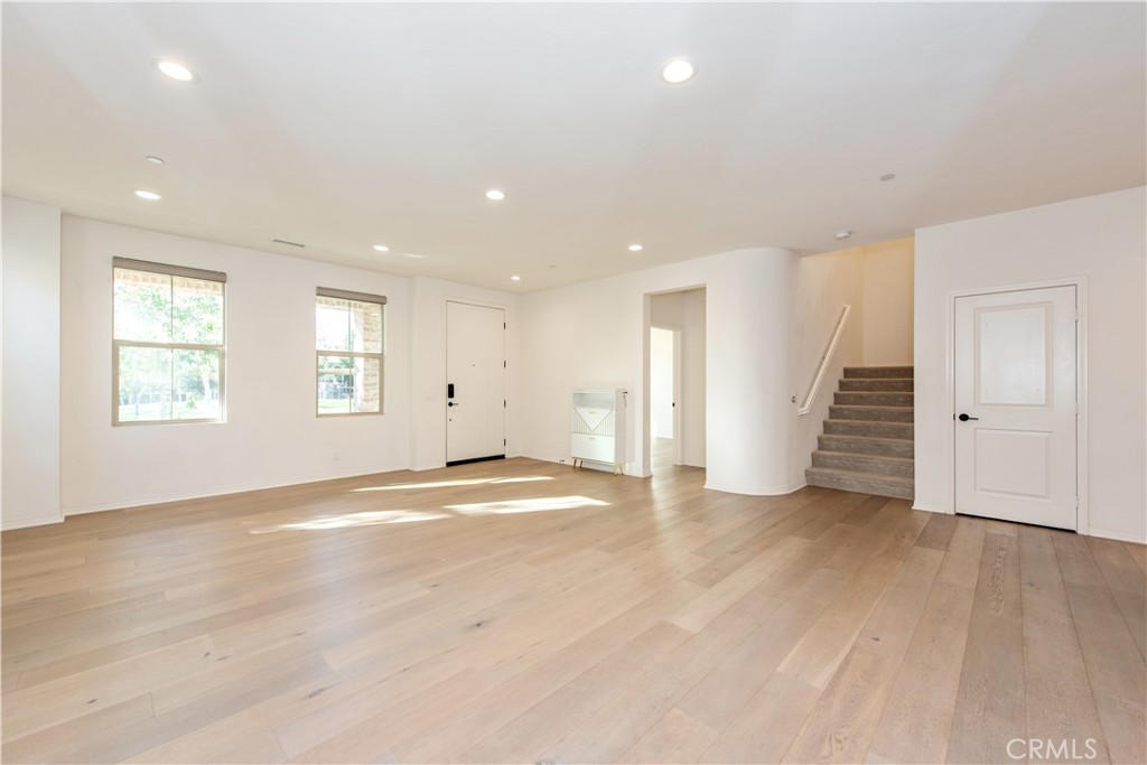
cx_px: 574
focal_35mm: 14
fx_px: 446
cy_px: 382
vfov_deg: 81.2
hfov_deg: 104.2
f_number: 5.6
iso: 640
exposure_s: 1/125
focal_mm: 14
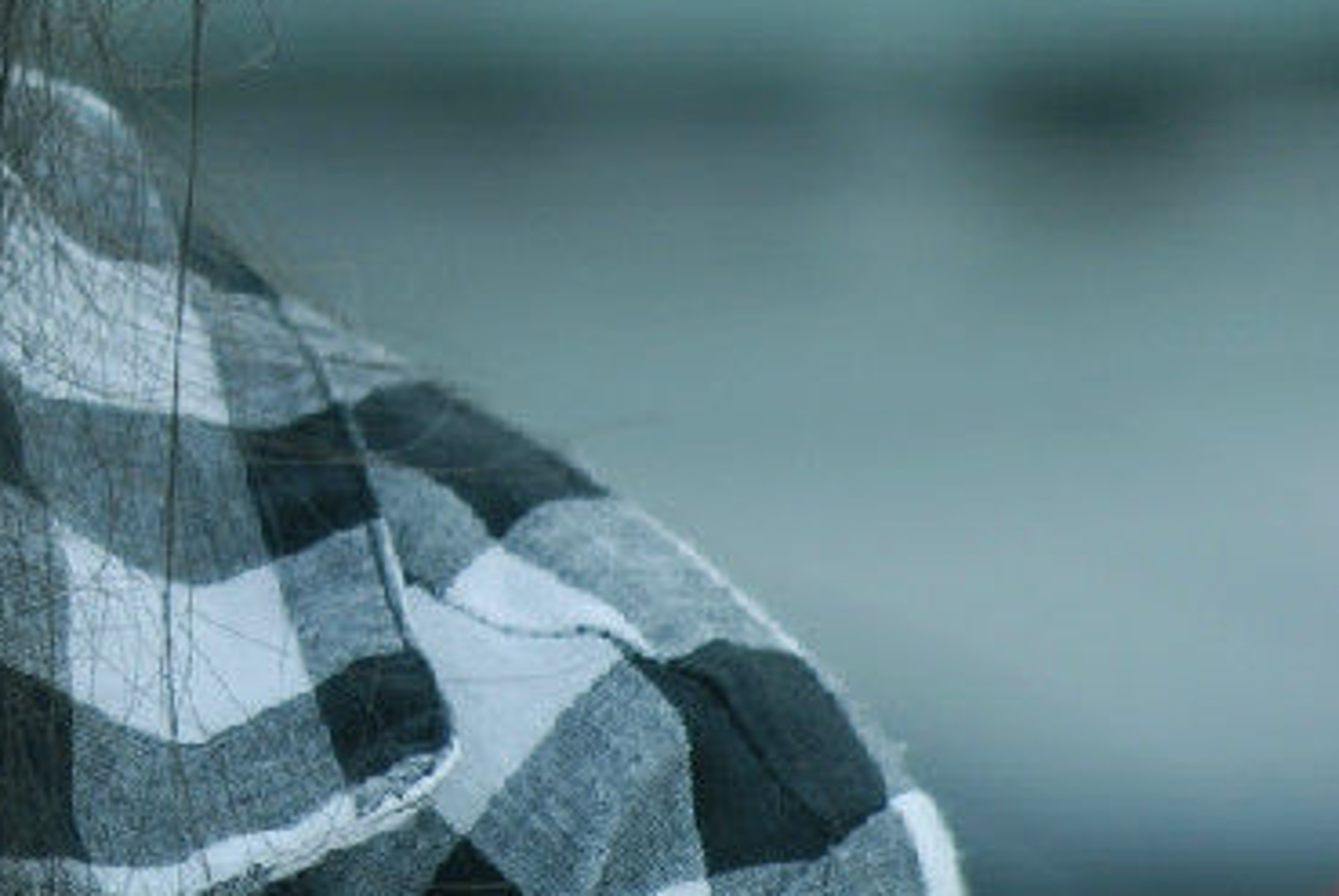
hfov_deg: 3.7
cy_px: -985
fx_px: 20562
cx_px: -1560
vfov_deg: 2.5
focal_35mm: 552
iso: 100
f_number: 5
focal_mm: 85
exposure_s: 1/125
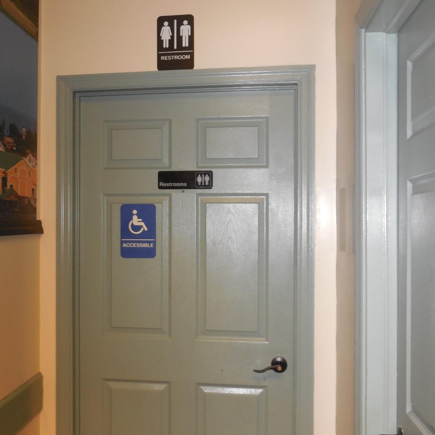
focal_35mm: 41
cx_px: 163
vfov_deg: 40.9
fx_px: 583
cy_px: 213
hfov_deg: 40.6
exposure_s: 1/30
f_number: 3.4
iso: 400
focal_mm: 6.1
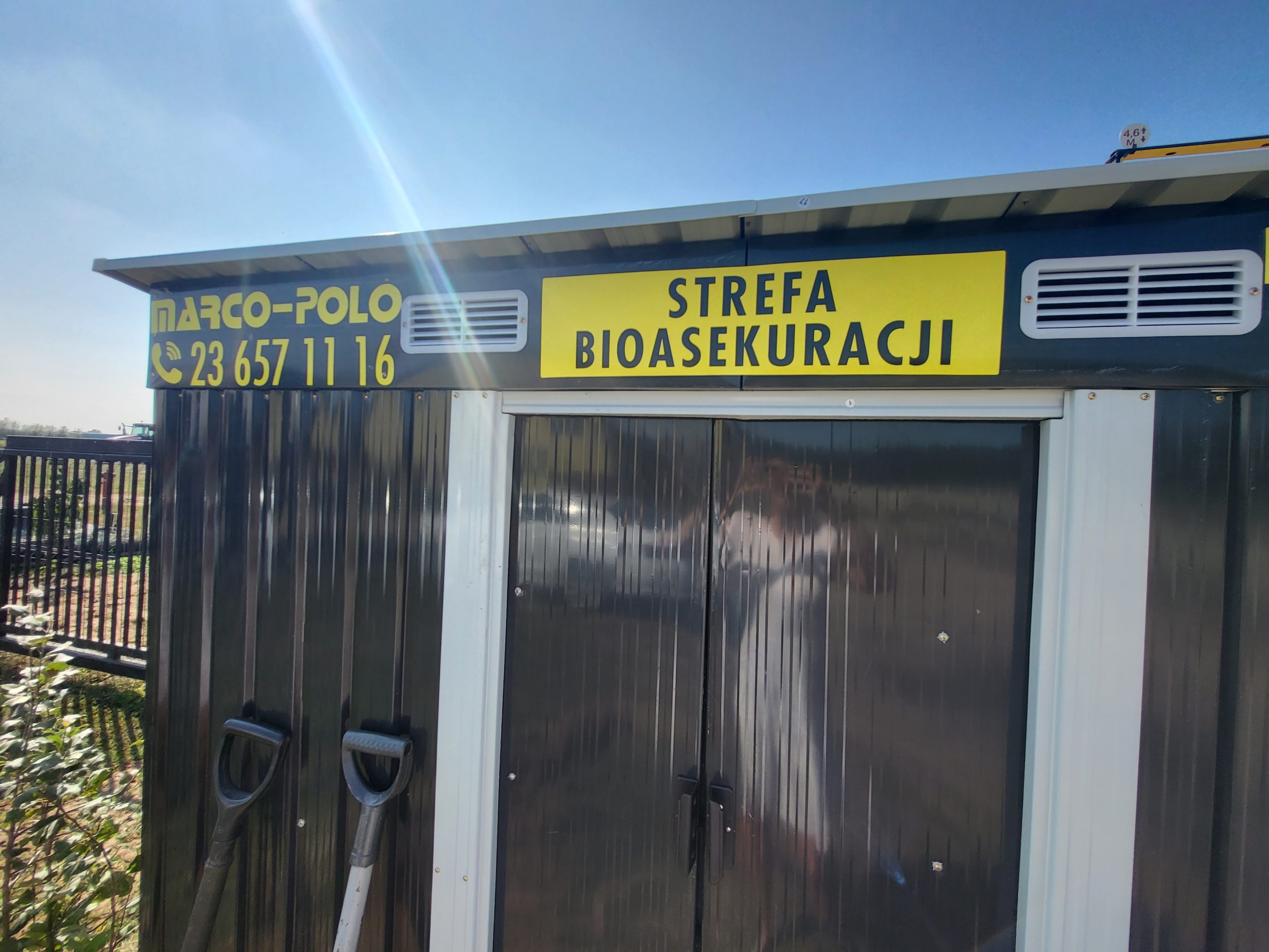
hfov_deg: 106.2
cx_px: 634
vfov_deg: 89.9
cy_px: 476
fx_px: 477
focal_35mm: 13
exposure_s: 1/809
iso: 32
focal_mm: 1.74
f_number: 2.2
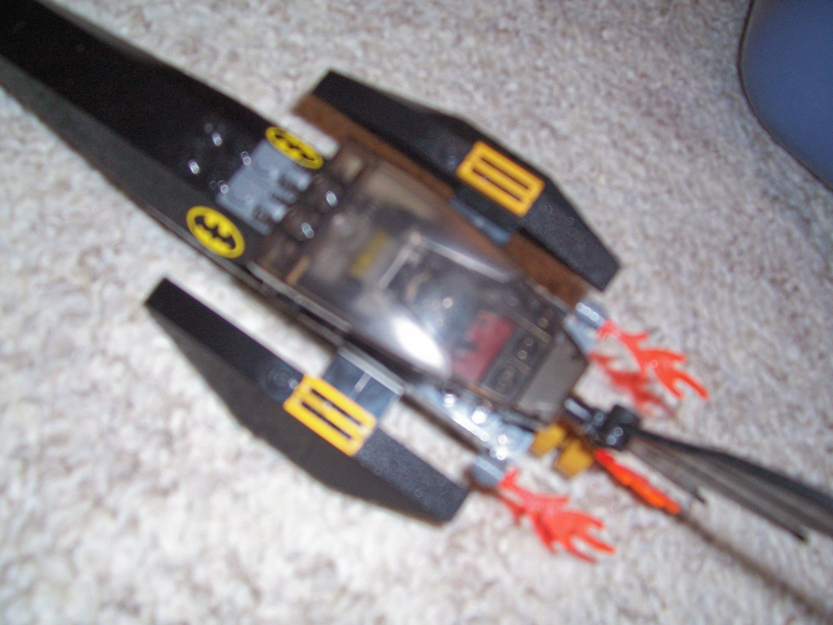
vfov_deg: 41.8
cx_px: 416
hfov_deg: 54.0
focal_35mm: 34
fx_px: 818
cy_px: 312
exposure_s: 1/60
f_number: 2.7
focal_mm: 5.6
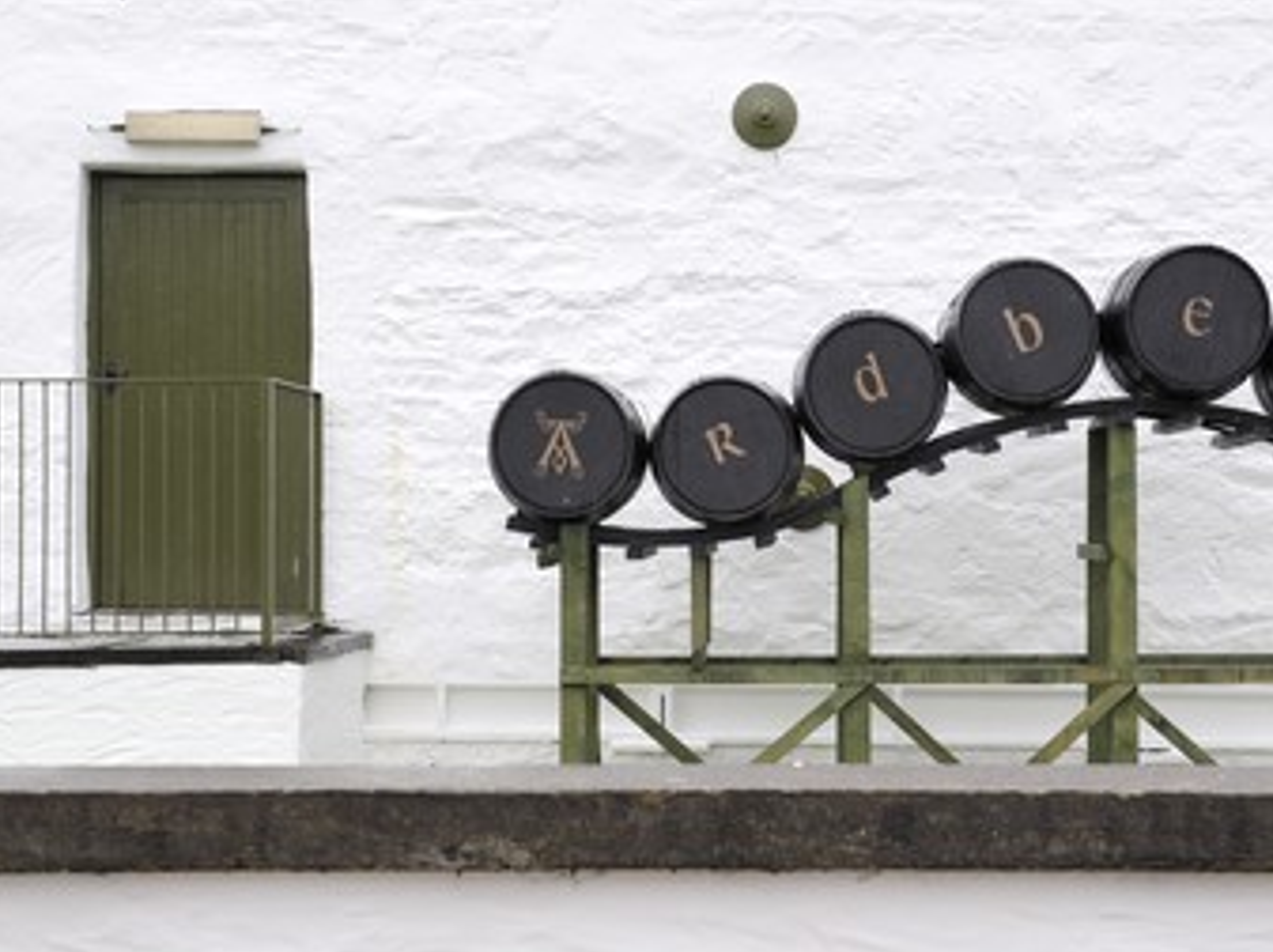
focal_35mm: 60
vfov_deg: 24.4
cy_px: 457
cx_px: 684
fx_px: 2204
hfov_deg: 32.2
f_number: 6.3
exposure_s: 1/160
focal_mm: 50
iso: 200
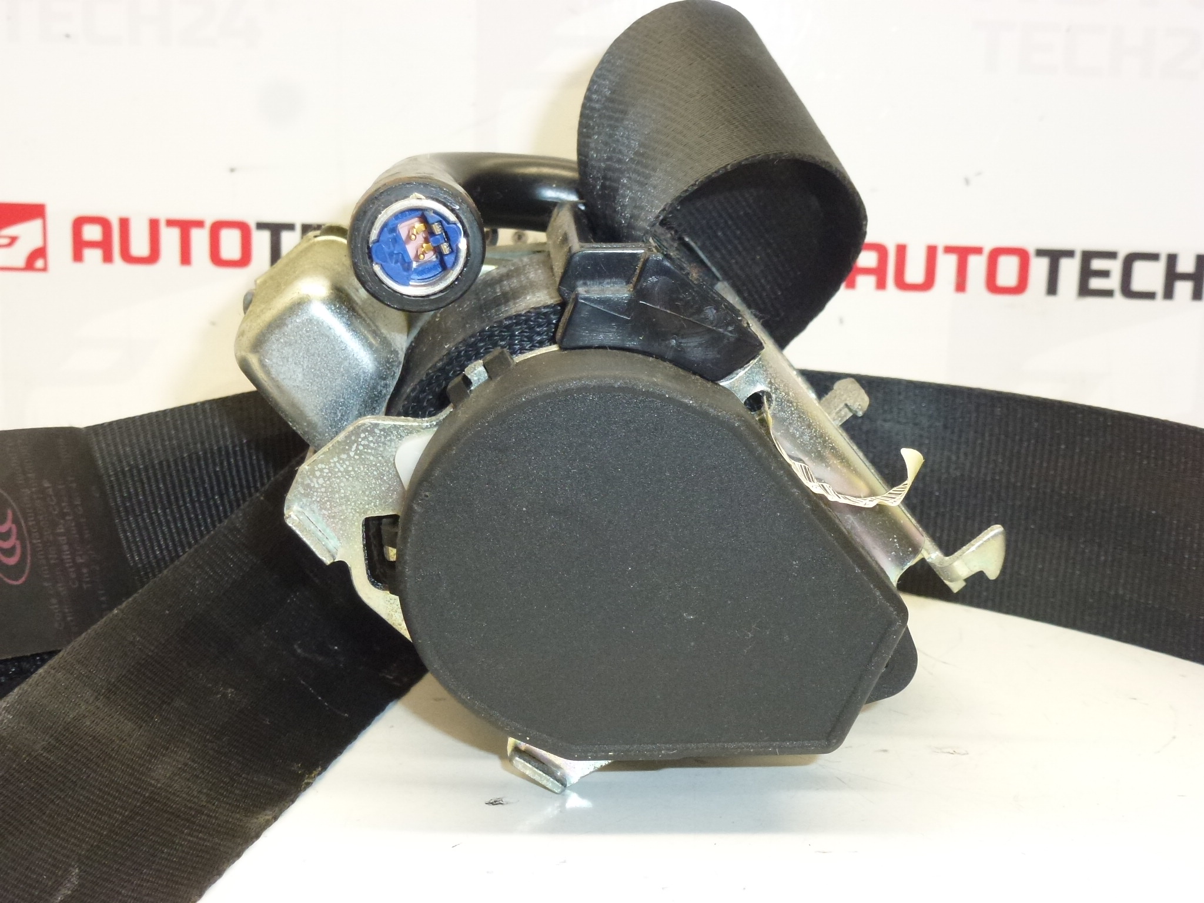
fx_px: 1704
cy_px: 452
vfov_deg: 29.7
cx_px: 602
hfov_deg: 38.9
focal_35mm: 49
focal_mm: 8.7
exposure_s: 1/80
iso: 400
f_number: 4.1
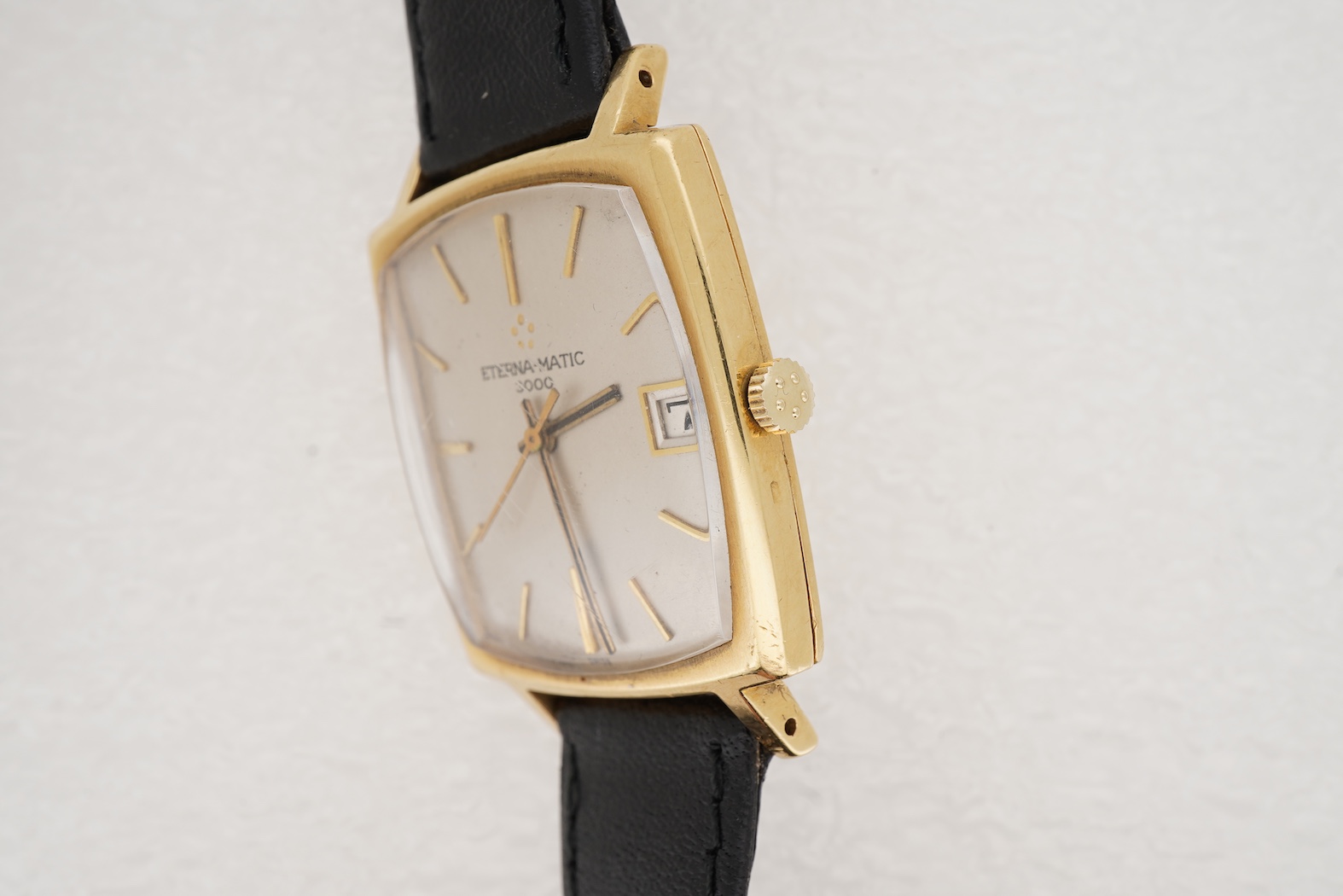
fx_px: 1679
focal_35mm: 45
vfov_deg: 29.9
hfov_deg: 43.6
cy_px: 448
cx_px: 672
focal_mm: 30
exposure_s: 1/160
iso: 160
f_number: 22
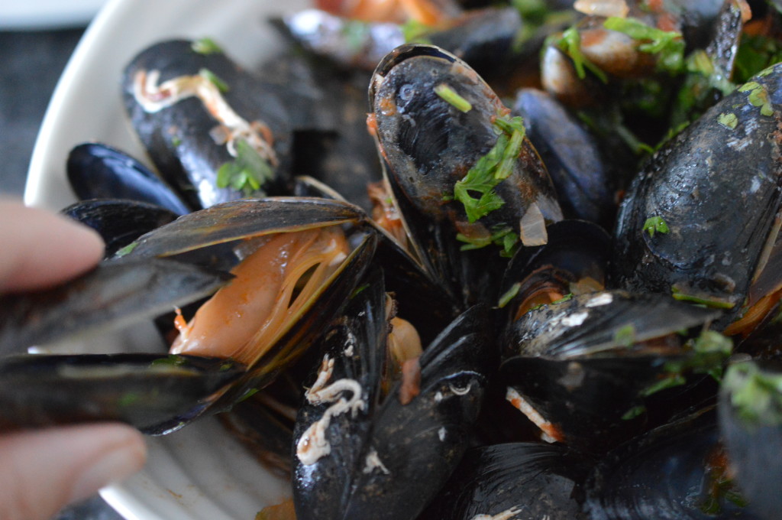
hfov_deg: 33.4
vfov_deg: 22.6
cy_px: 260
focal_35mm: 60
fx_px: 1302
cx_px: 391
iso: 3200
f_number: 3
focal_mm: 40
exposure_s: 1/30
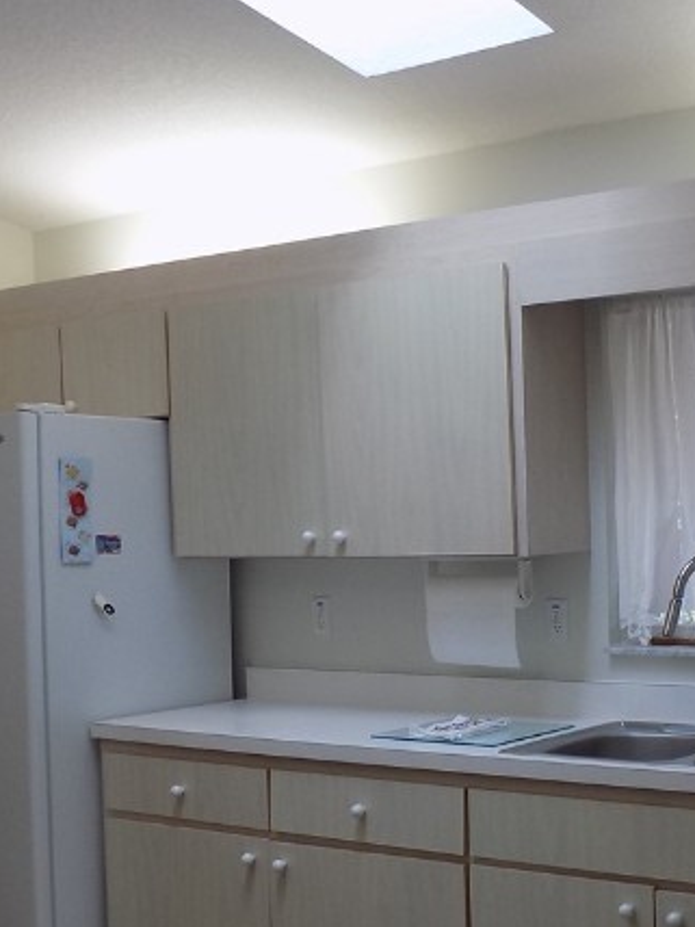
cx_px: 533
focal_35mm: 55
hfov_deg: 26.2
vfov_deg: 34.7
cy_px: 589
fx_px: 1472
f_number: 3.1
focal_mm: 4
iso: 80
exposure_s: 1/40
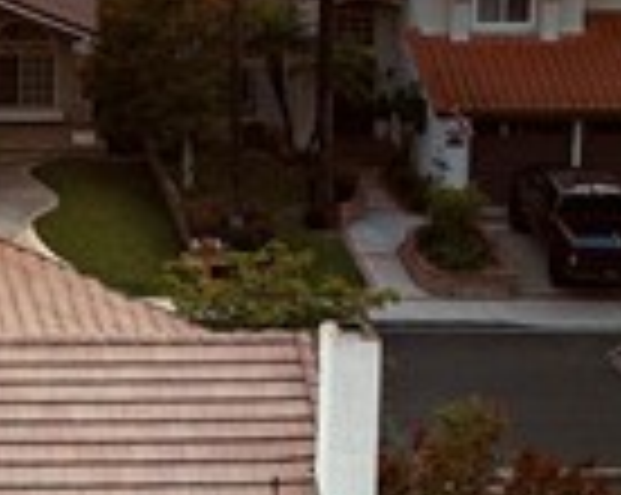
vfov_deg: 8.9
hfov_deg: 10.9
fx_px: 3193
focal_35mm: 174
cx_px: -158
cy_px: 130
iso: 100
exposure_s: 1/200
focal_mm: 6.72
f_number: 1.7
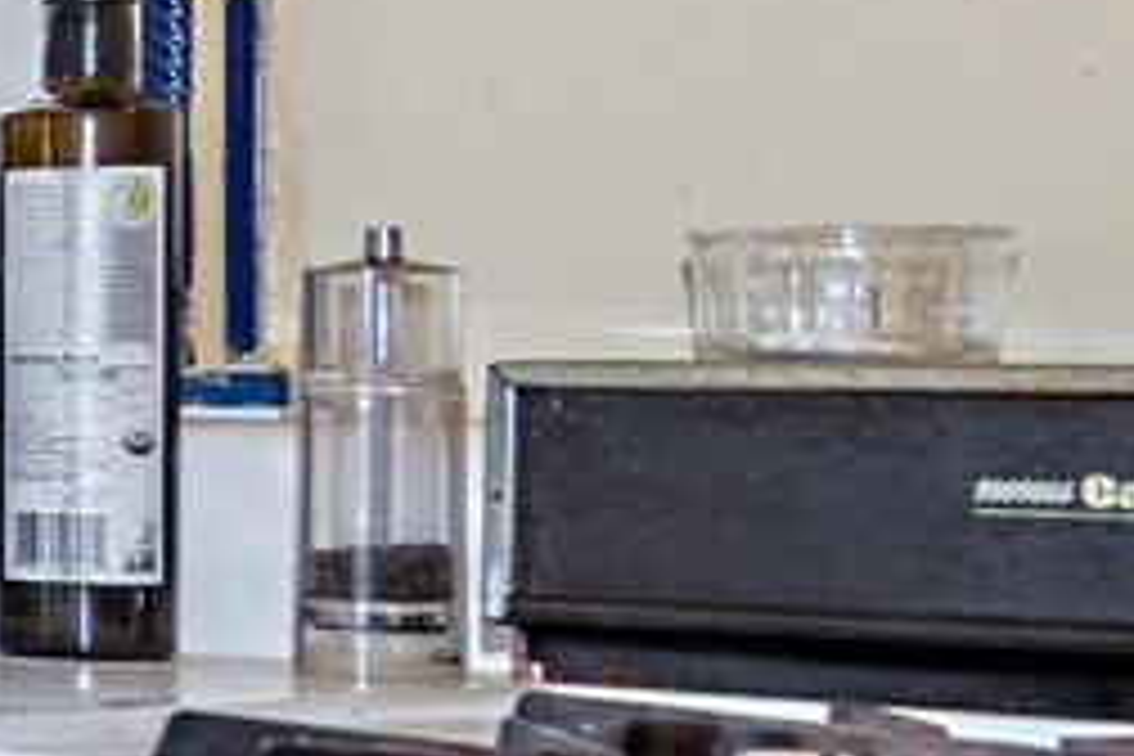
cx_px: -2567
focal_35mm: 121
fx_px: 3811
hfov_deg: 10.2
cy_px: 353
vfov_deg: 11.3
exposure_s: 1/30
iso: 200
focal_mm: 18
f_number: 4.5
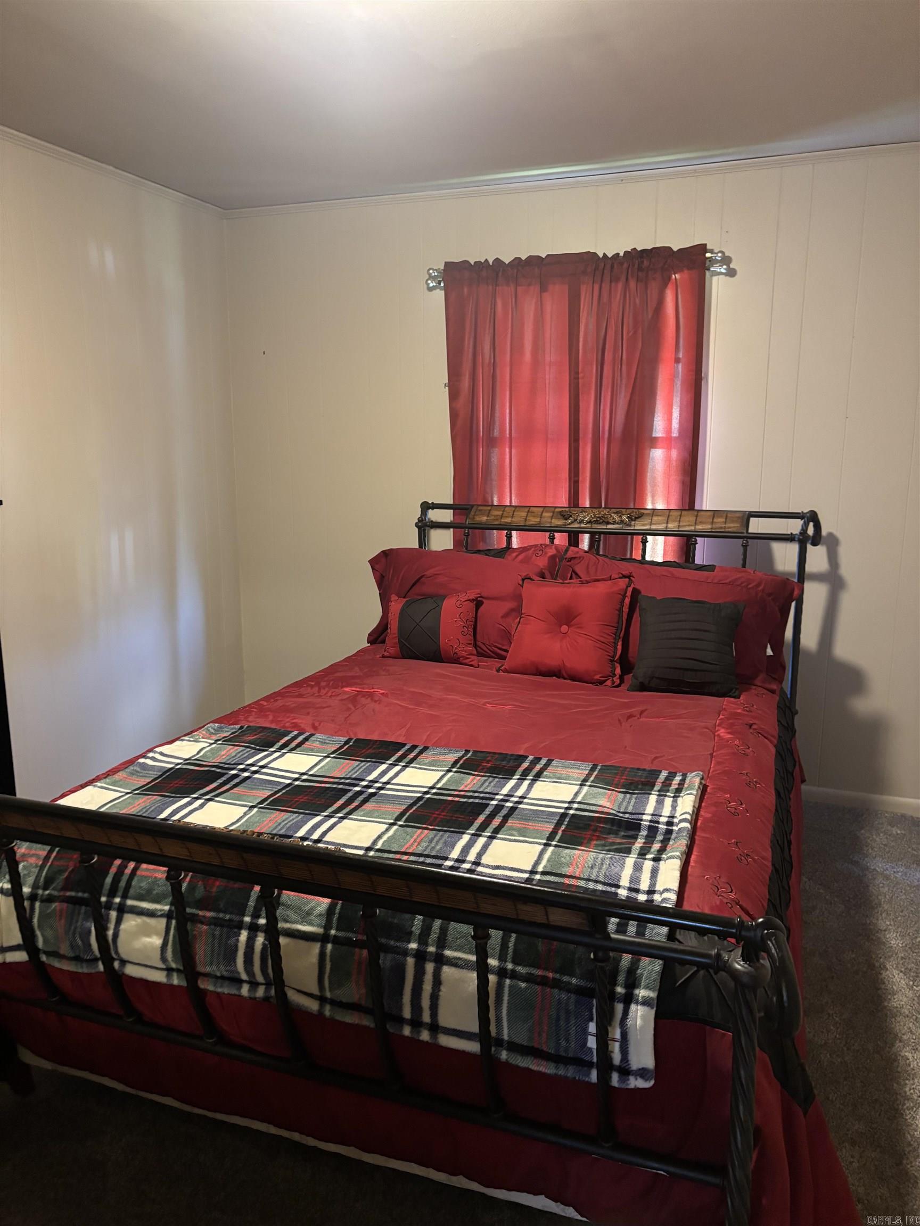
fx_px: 921
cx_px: 460
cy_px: 613
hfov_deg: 53.1
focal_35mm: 26
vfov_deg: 67.3
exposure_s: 1/30
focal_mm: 5.96
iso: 500
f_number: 1.6
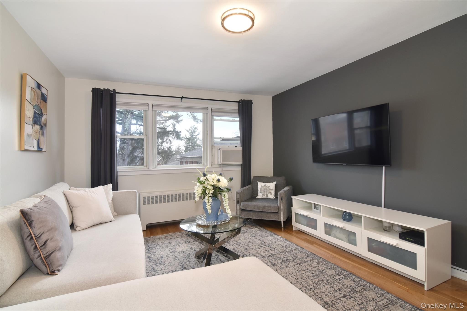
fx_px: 214
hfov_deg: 95.0
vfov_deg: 72.0
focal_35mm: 16
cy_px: 156
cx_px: 234
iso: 640
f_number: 11
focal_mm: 11
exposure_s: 1/40
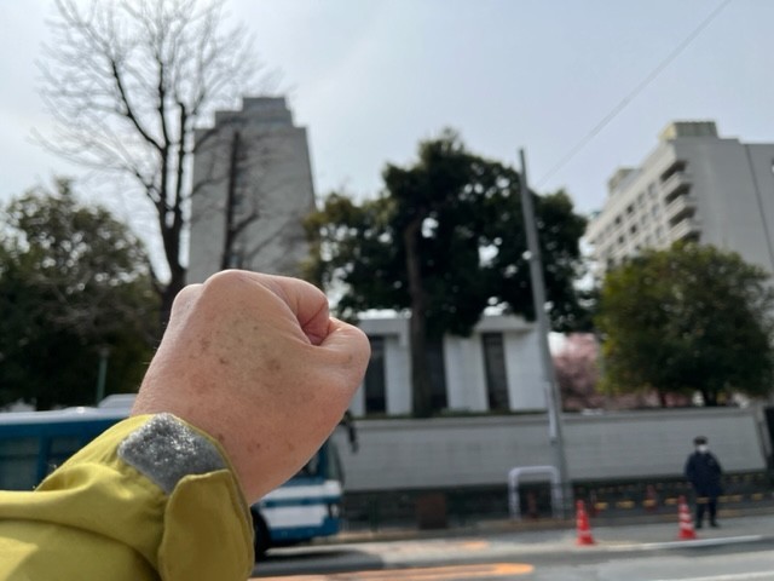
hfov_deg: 67.3
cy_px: 290
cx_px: 387
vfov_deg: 53.1
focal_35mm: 26
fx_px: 581
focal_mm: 5.1
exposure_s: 1/6494
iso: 50
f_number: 1.6
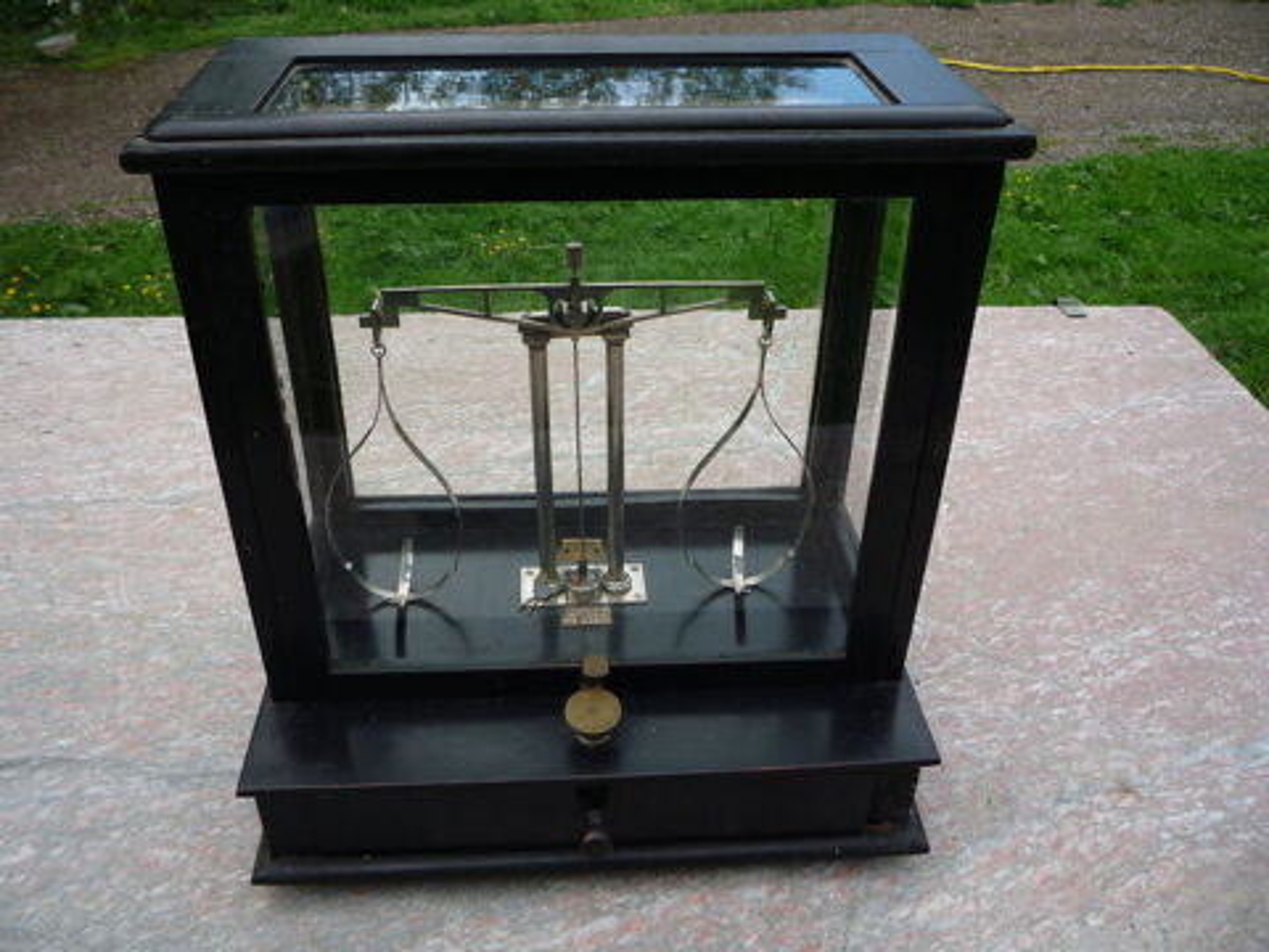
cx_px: 634
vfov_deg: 46.8
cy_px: 476
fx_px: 1100
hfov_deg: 60.0
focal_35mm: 30
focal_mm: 5.2
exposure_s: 1/250
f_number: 4
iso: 100
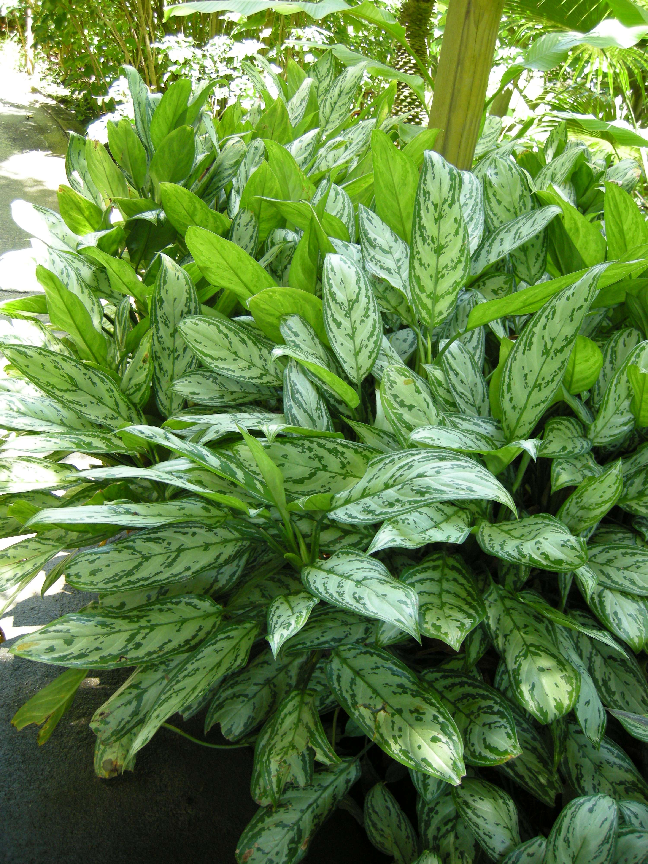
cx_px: 324
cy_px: 432
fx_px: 874
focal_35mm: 35
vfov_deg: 52.6
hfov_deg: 40.7
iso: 152
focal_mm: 7.5
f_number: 2.7
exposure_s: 1/52.6
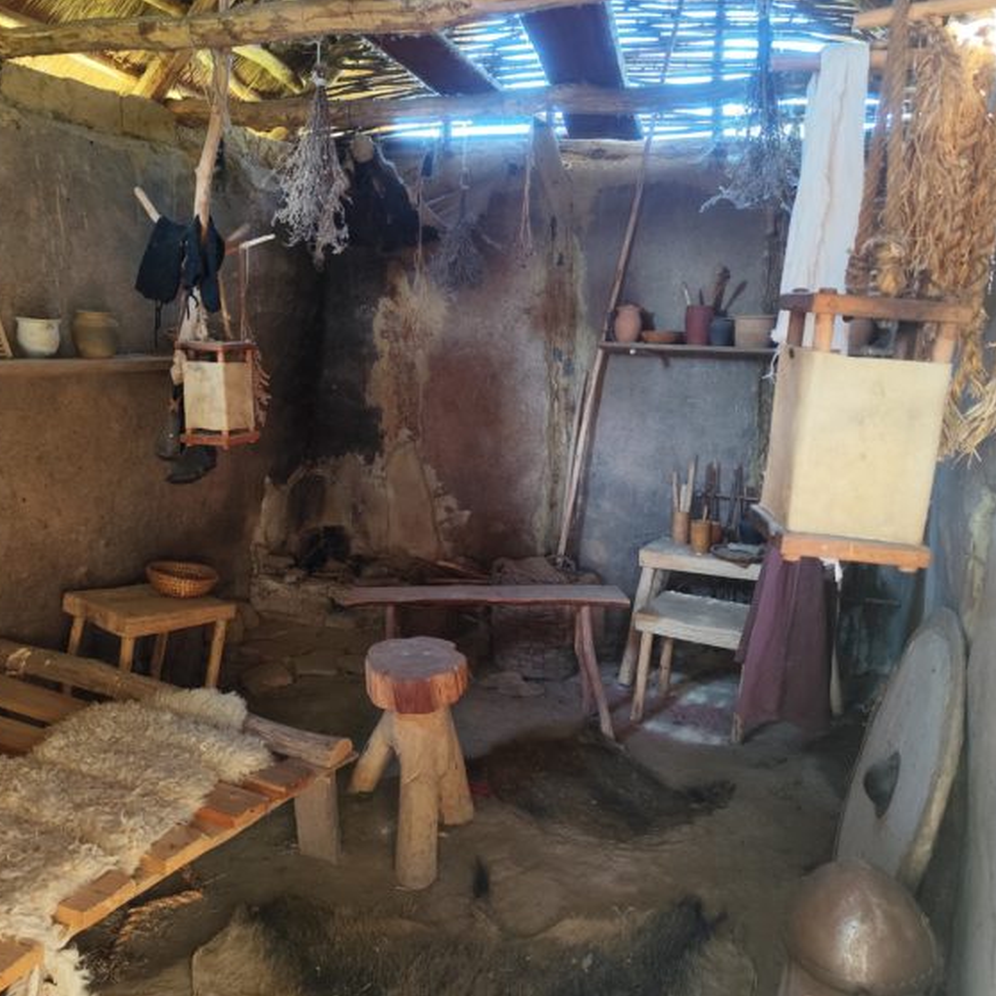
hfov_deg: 57.2
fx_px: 911
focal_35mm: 28
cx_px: 459
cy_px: 484
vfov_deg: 57.3
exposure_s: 1/50
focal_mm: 6.19
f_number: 1.65
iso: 500
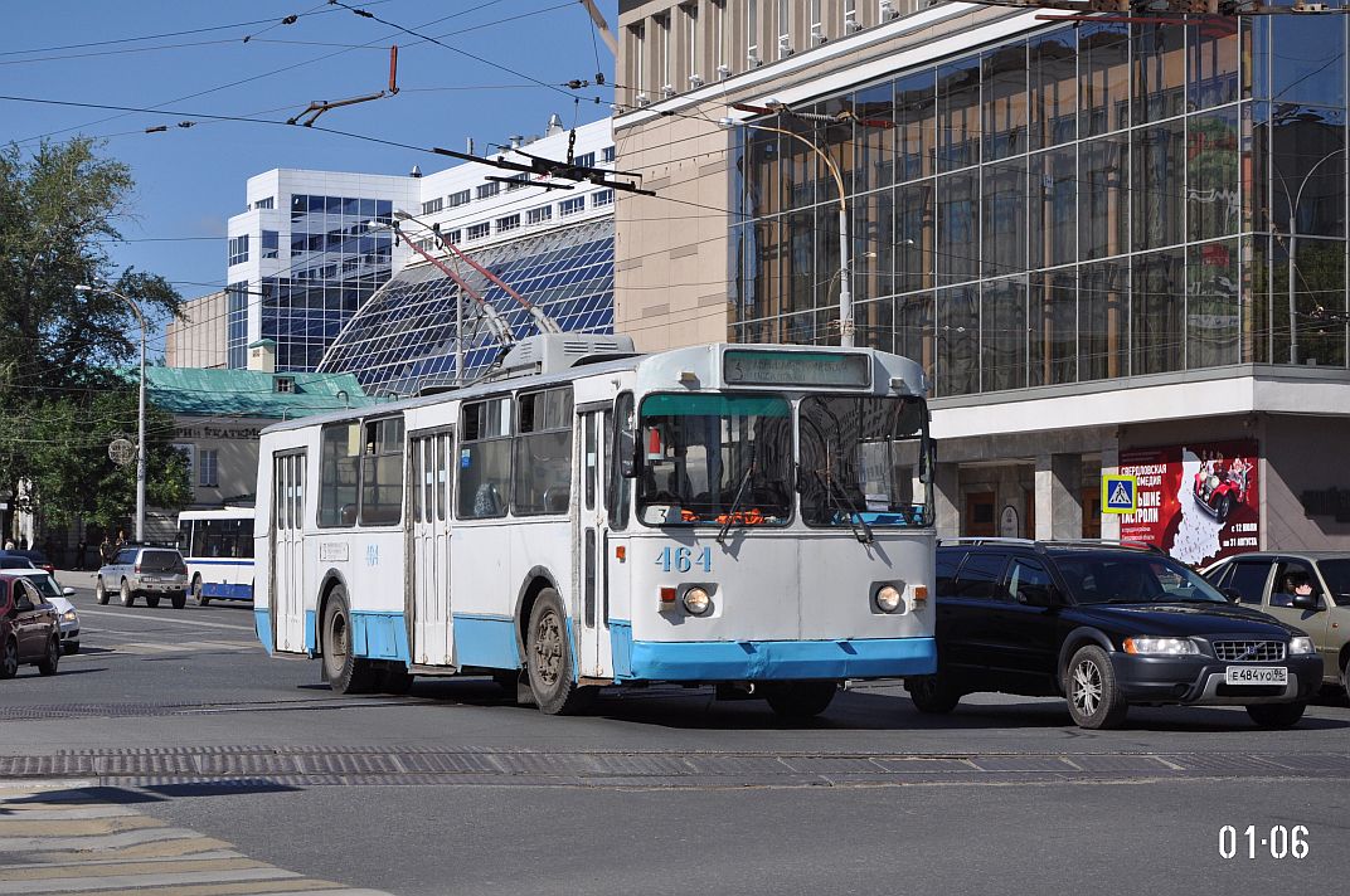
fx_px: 2809
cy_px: 448
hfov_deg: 27.0
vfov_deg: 18.1
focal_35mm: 75
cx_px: 675
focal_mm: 50
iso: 400
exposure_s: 1/2000
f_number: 7.1
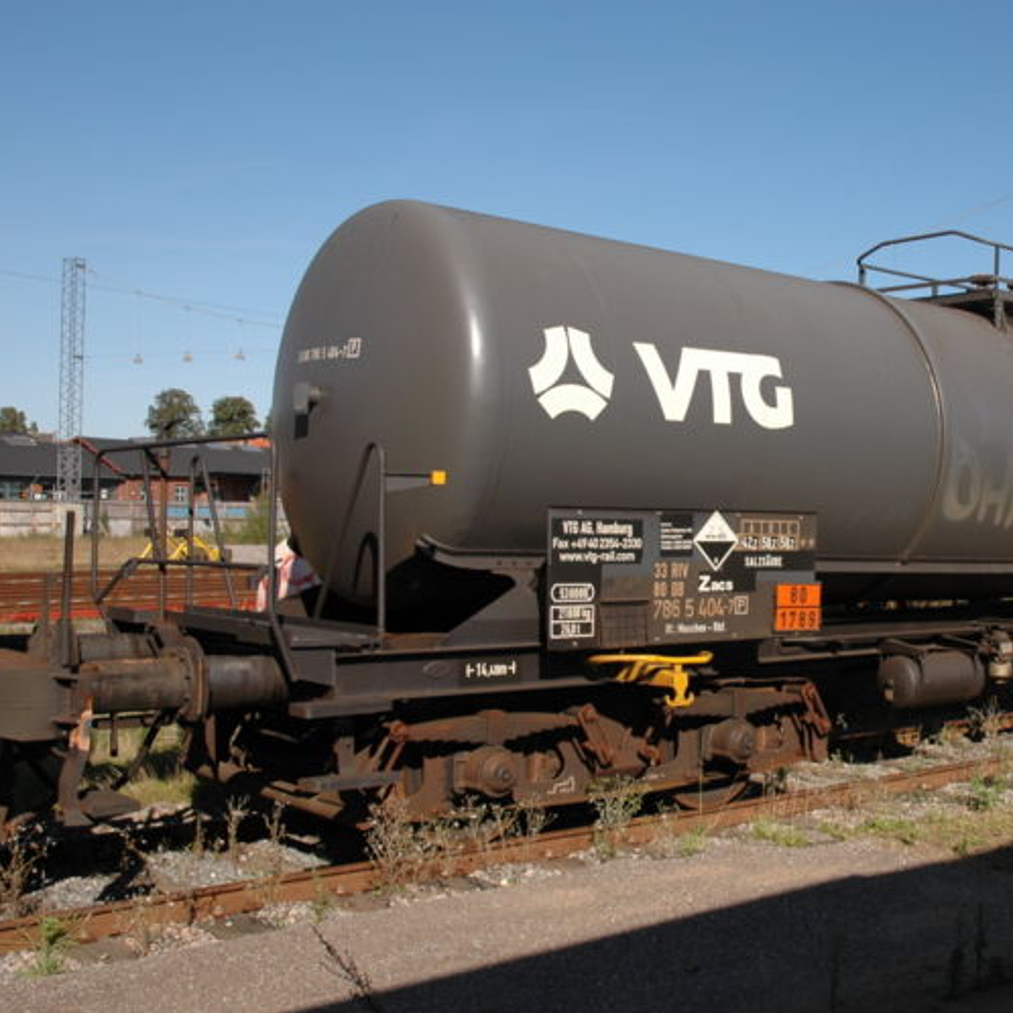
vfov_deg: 37.5
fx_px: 1490
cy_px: 488
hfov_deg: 36.6
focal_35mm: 45
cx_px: 763
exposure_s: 1/320
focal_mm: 22
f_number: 9
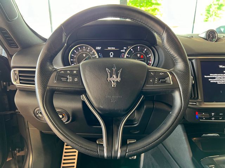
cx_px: 112
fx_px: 169
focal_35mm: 26
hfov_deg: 67.3
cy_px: 84
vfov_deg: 53.1
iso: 200
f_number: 1.5
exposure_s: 1/60
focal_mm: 5.7
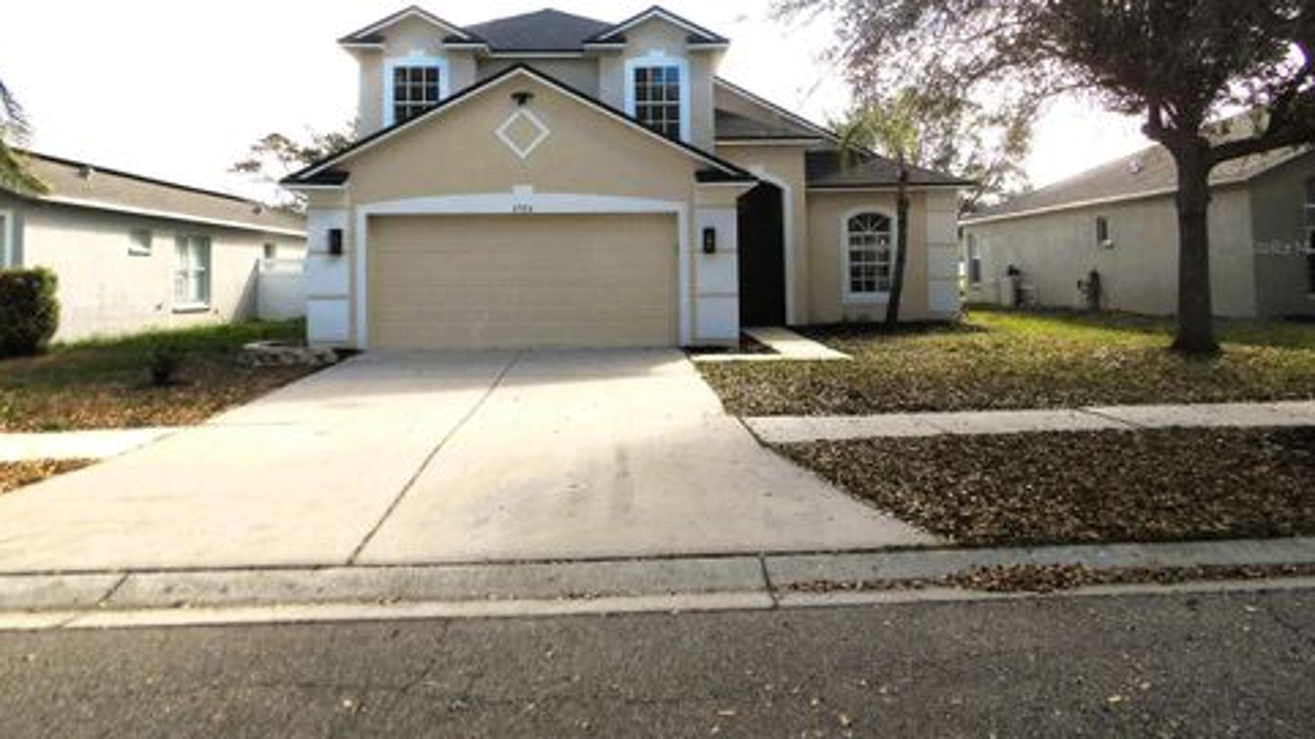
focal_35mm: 26
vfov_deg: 43.7
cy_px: 247
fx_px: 906
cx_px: 647
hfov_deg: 71.9
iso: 100
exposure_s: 1/392
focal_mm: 4.2
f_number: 4.1
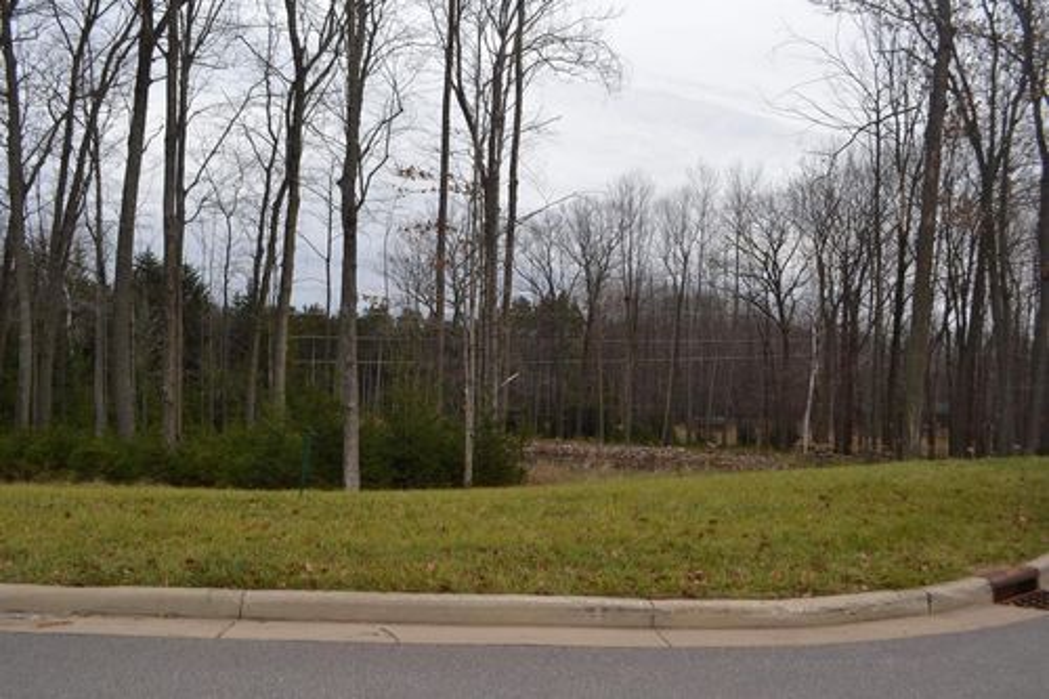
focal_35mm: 27
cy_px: 350
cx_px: 524
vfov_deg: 47.9
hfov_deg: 67.4
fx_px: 786
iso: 100
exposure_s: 1/200
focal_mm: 18
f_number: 5.6
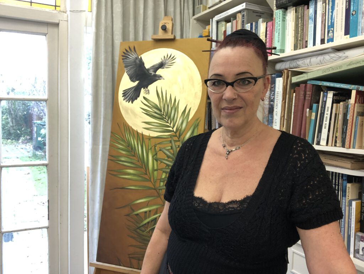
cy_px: 137
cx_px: 182
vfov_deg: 44.2
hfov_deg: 56.8
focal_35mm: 32
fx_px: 337
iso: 125
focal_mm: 2.87
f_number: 2.2
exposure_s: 1/50
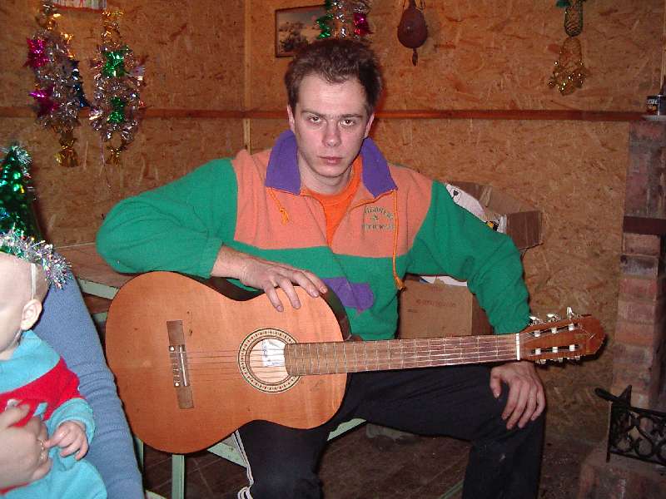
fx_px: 731
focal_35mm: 38
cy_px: 250
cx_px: 333
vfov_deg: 37.7
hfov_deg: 49.0
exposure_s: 1/60
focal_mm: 5.8
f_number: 2.6
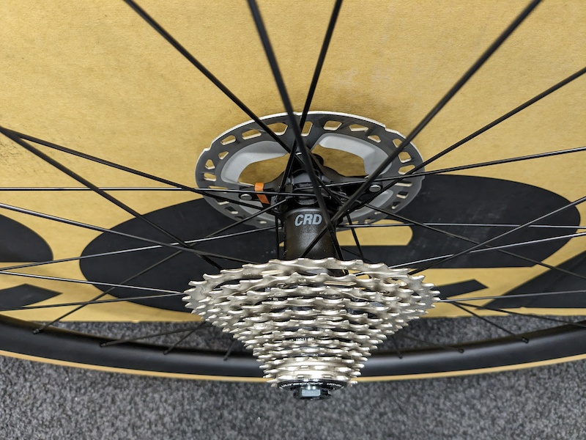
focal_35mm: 27
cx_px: 293
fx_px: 457
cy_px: 220
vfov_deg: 51.4
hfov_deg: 65.3
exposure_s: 1/60
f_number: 1.73
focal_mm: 4.38
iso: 375
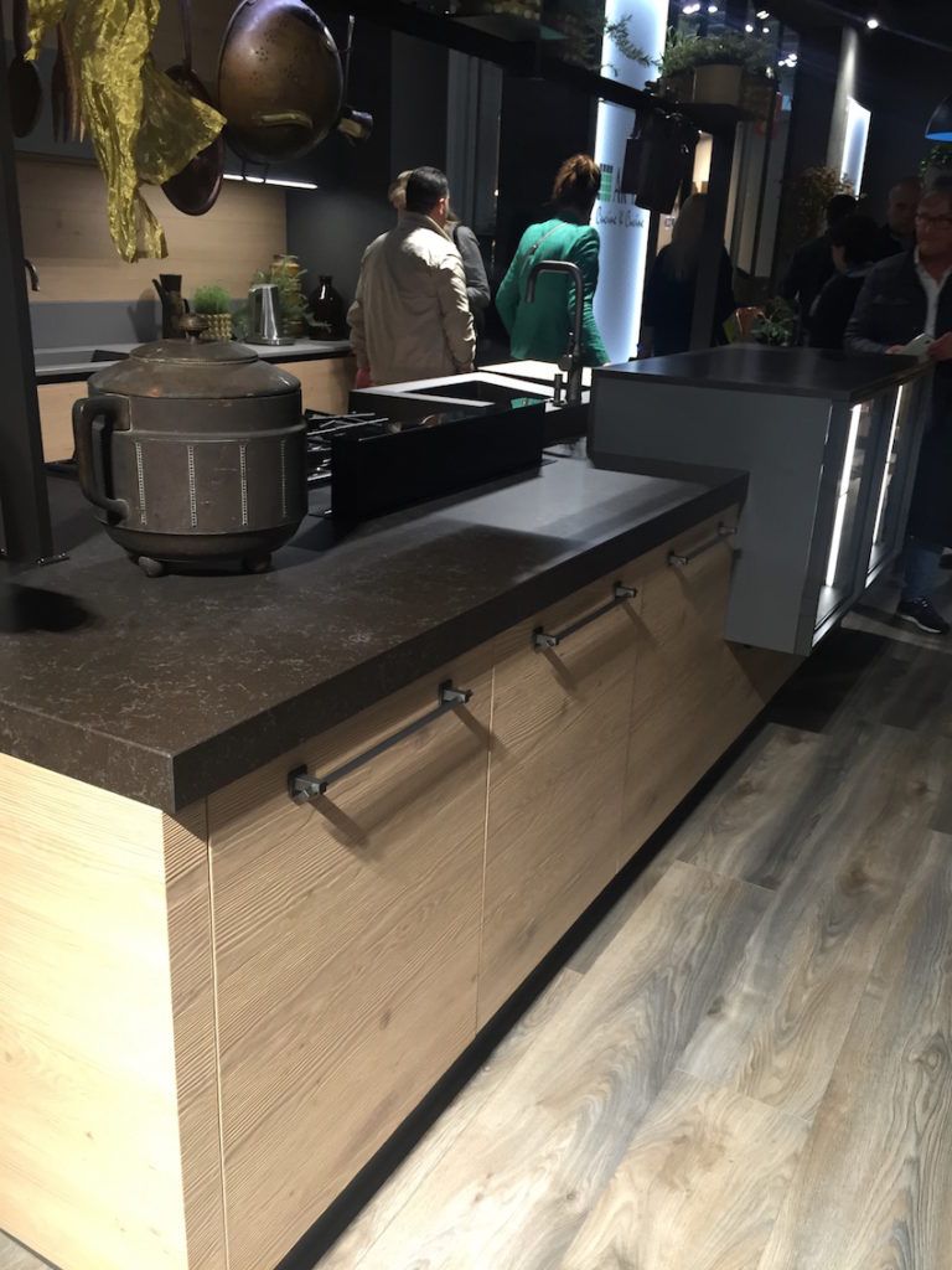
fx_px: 1063
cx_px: 476
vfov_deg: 61.7
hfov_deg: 48.2
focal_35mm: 29
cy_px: 635
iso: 100
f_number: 2.2
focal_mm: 4.15
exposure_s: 1/33
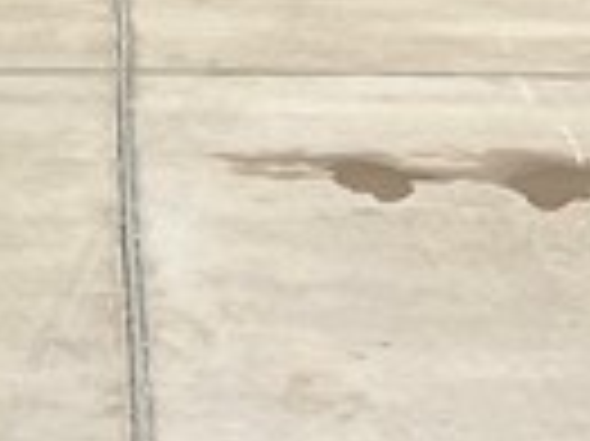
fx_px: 3457
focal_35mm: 203
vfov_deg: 6.9
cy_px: -594
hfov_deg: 9.7
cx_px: 167
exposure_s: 1/10309
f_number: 1.5
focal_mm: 5.7
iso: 50
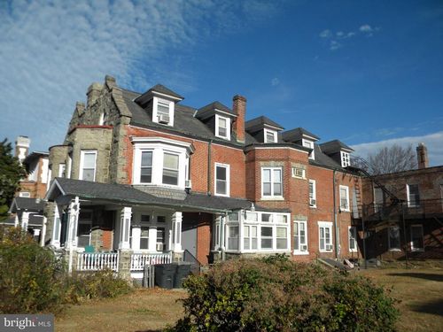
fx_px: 358
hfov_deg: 63.4
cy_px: 166
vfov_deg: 49.7
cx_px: 222
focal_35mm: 28
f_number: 7
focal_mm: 5
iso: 80
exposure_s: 1/400
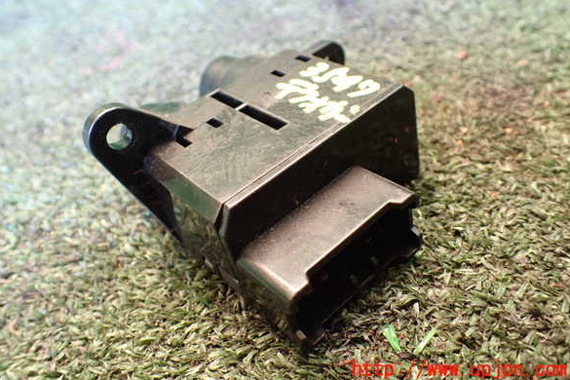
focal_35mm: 32
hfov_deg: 58.7
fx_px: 507
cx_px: 280
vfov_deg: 41.0
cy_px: 163
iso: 800
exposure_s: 1/30
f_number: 2.3
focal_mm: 5.4
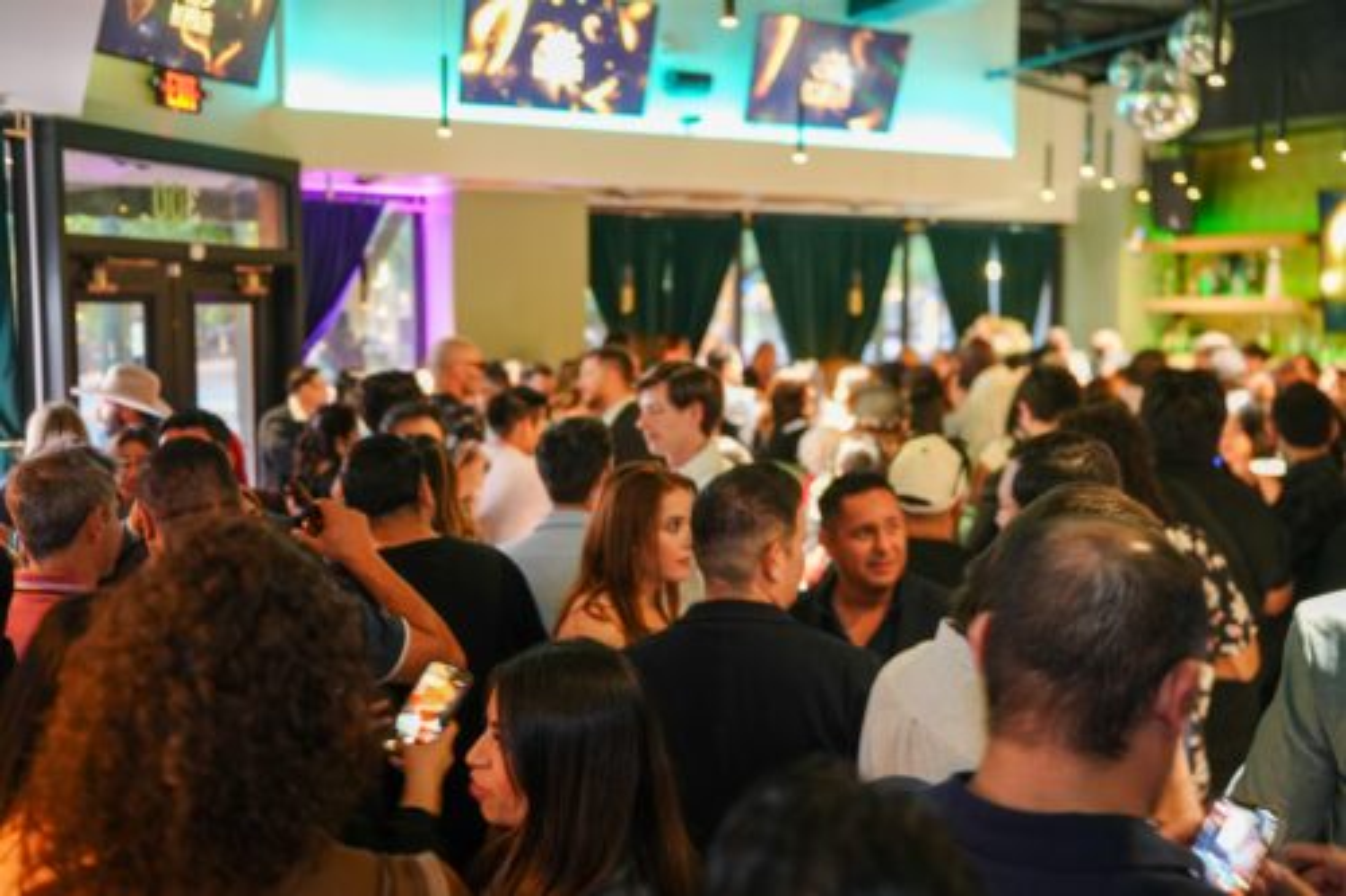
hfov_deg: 54.5
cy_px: 448
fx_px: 1308
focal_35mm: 35
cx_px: 673
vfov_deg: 37.8
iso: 1600
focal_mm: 35
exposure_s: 1/13
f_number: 2.2
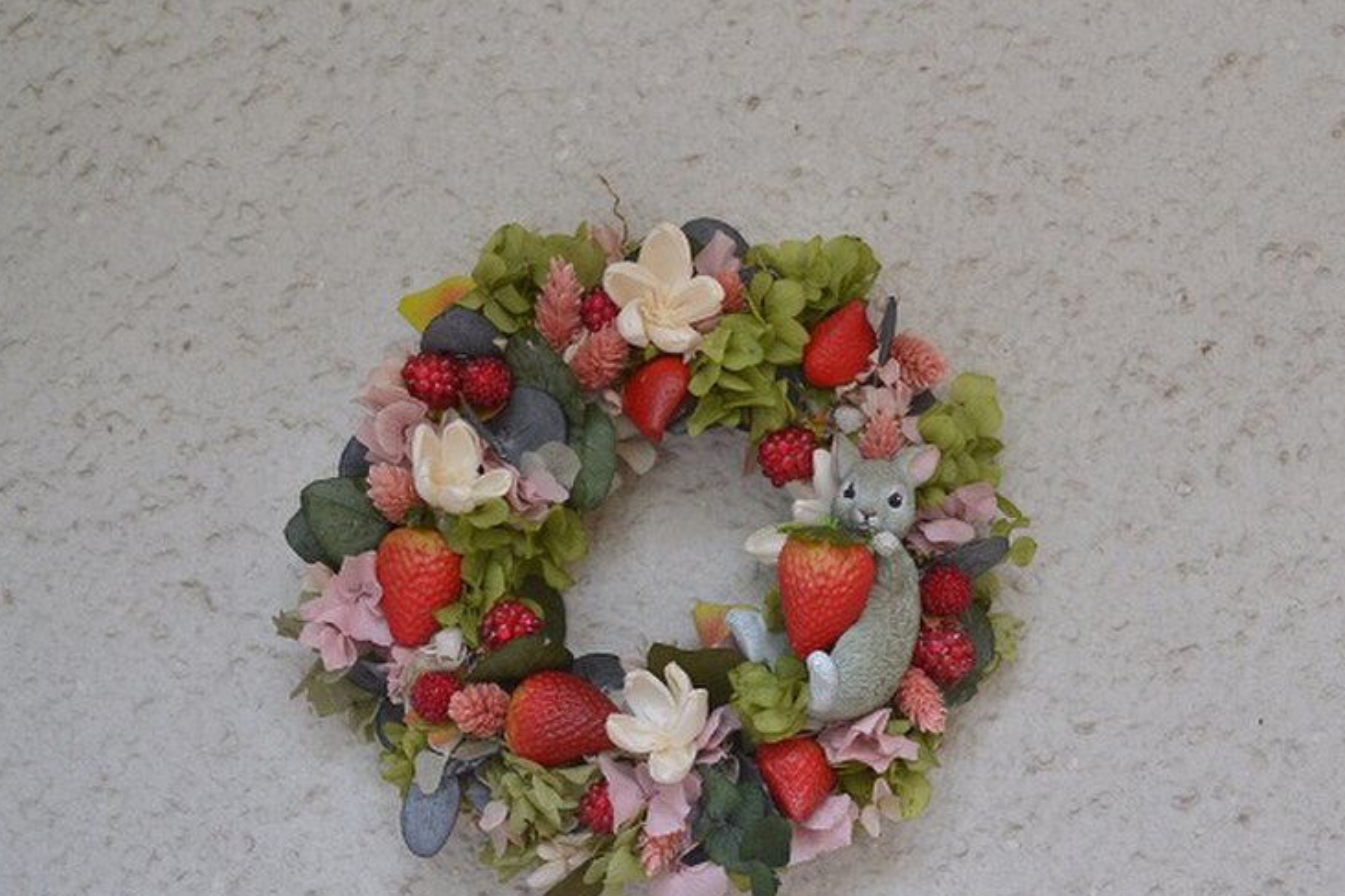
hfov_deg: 33.8
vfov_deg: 23.0
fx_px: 2204
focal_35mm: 59
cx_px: 843
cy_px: 494
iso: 400
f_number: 4.5
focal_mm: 30
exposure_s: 1/25
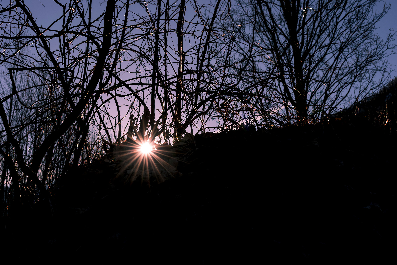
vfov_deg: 28.9
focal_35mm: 46
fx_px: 513
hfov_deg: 42.3
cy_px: 132
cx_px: 198
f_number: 11
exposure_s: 1/400
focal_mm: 31
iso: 100
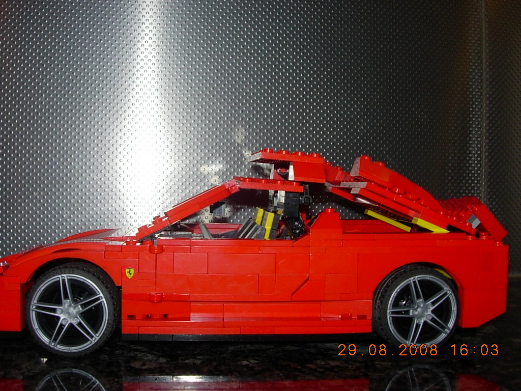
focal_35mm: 38
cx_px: 260
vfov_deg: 37.7
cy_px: 196
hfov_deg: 49.0
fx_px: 572
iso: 79
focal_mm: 7.8
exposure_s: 1/64
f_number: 4.8
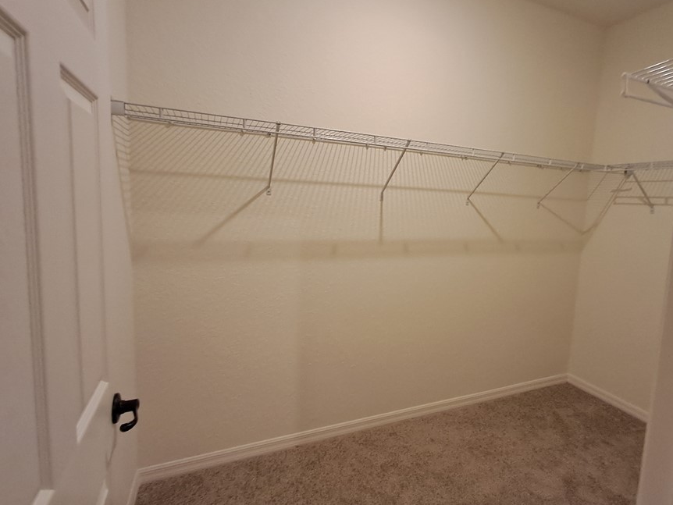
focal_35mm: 19
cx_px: 375
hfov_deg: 84.3
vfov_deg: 68.7
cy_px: 244
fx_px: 369
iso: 250
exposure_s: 1/40
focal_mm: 1.64
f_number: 2.2
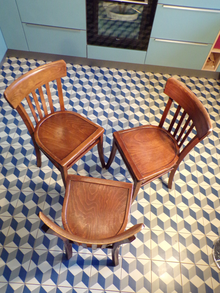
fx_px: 237
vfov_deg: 63.4
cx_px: 110
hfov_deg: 49.7
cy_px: 146
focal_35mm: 28
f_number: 3.1
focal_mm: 5
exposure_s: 1/17
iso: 535
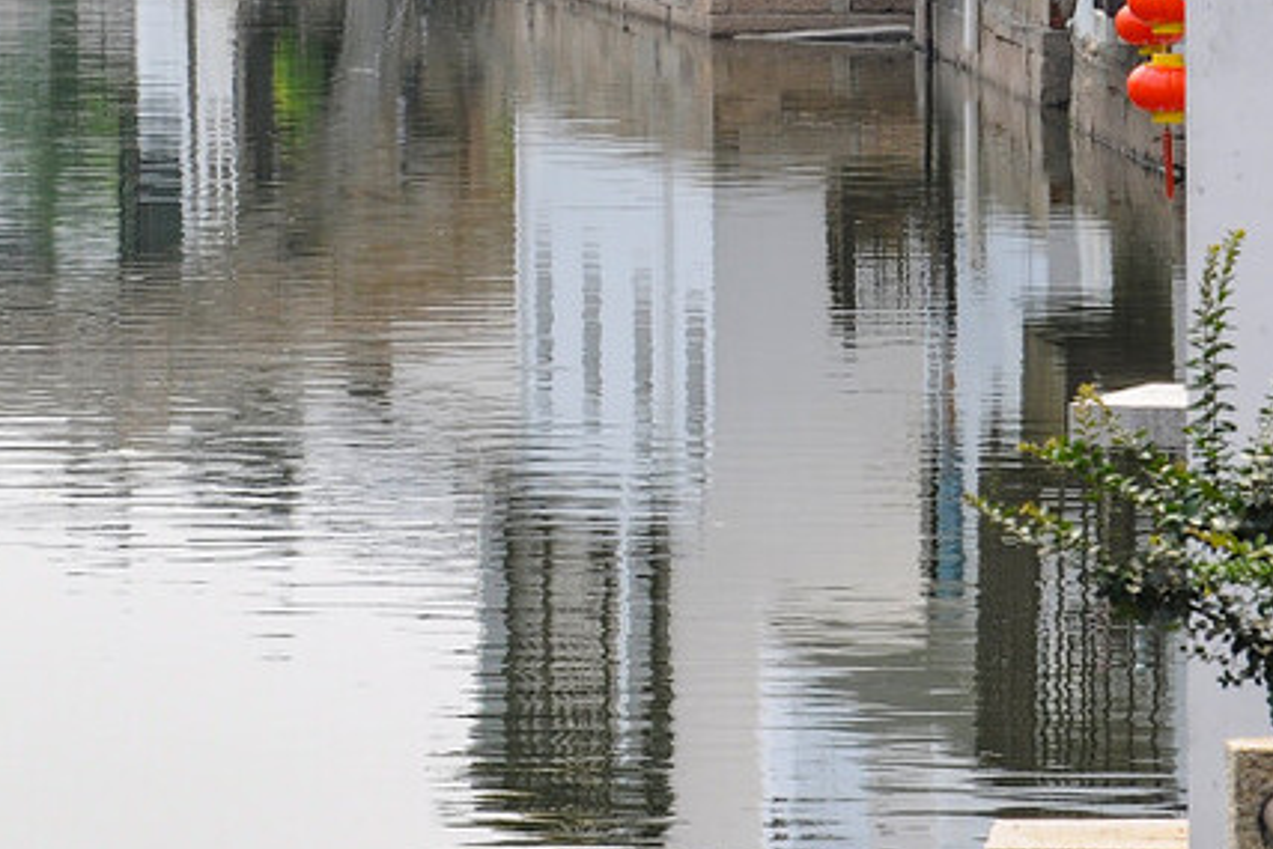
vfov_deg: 2.6
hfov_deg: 3.9
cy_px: -69
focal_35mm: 526
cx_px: -215
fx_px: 18619
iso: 200
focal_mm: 125
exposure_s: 1/250
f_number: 9
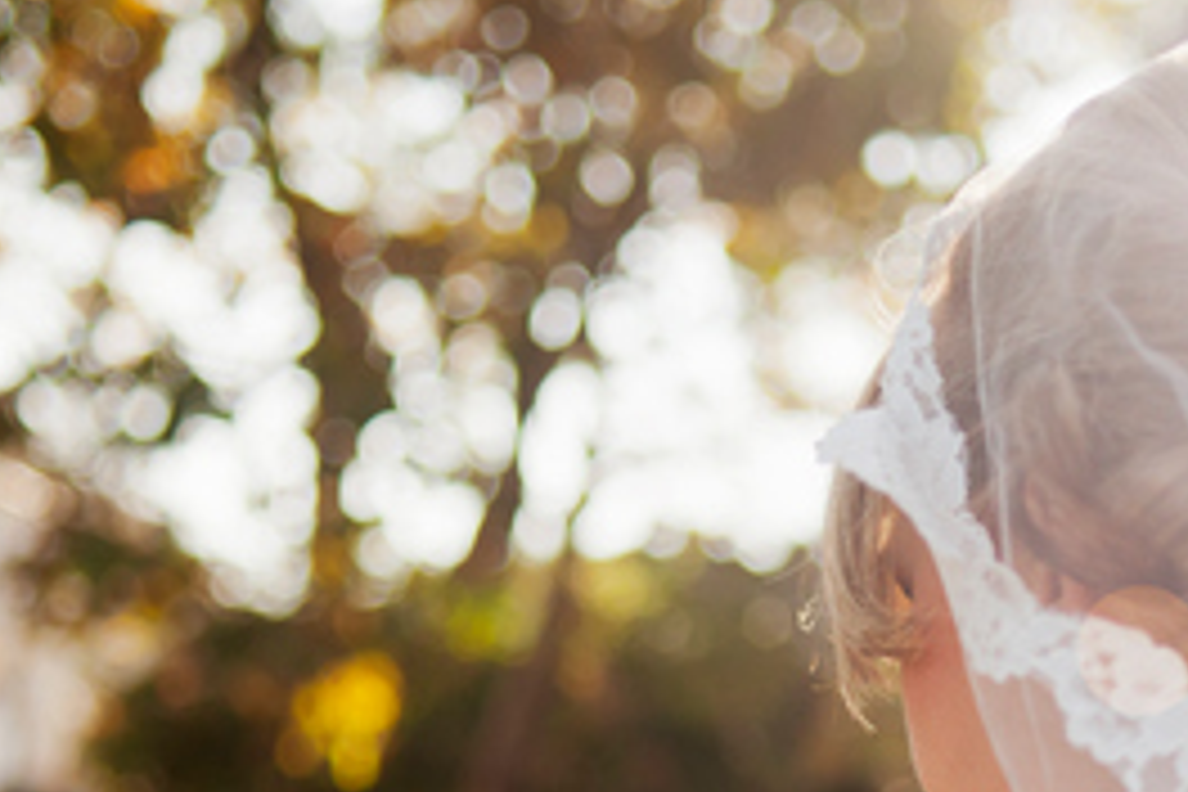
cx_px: 837
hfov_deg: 21.1
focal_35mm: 96
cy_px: 835
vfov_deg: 14.0
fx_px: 3168
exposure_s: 1/5000
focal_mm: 35
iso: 320
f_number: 2.5
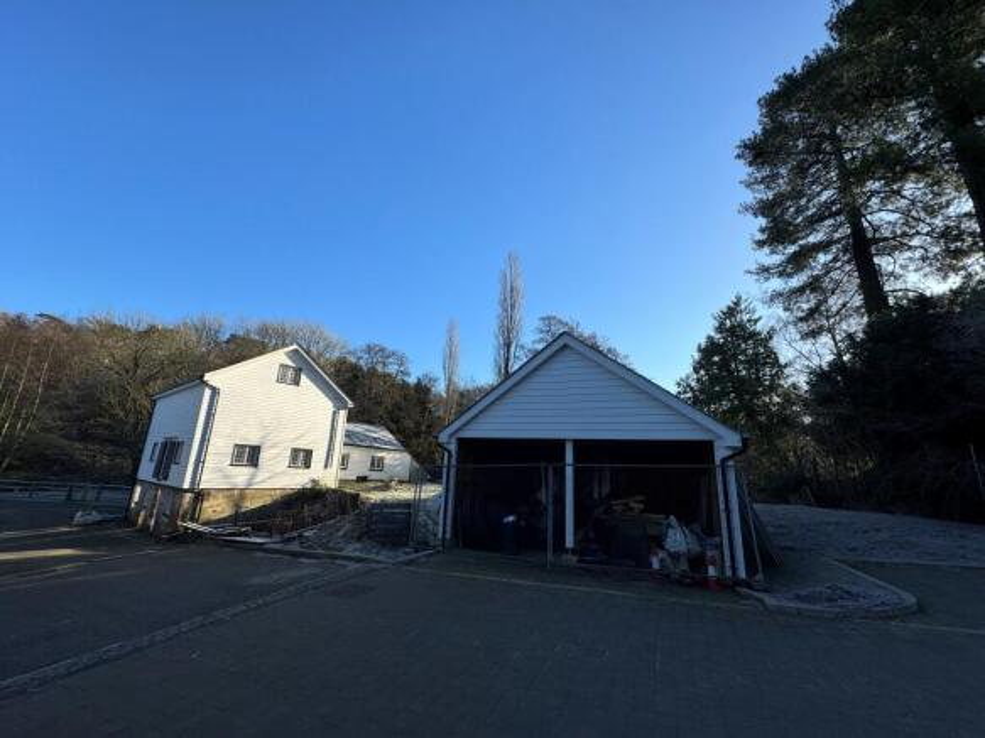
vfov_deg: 85.7
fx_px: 398
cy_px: 369
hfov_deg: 102.1
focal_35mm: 14
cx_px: 492
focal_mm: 2.22
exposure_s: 1/1217
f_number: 2.2
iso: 40
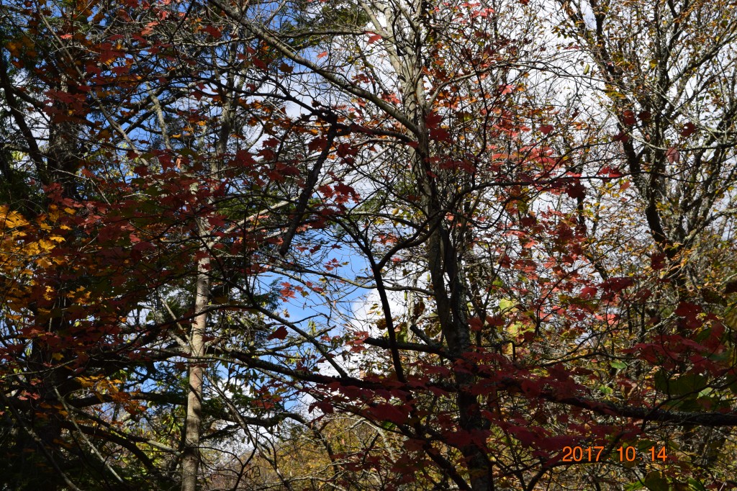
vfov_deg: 16.5
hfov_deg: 24.6
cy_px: 246
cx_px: 368
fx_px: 1688
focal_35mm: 82
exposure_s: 1/500
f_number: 11
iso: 400
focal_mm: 55
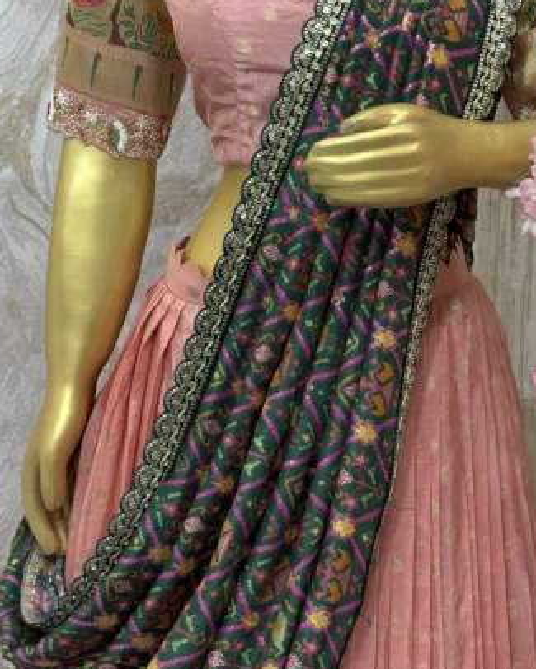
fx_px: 1982
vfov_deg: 19.1
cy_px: 180
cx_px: 363
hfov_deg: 15.4
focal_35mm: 100
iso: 80
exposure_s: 1/100
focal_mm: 6
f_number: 1.6
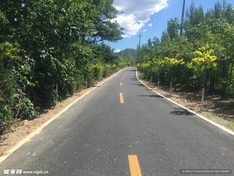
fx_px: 196
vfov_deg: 48.2
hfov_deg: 61.7
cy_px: 88
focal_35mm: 29
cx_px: 117
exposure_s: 1/1647
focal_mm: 4.15
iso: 32
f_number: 2.2
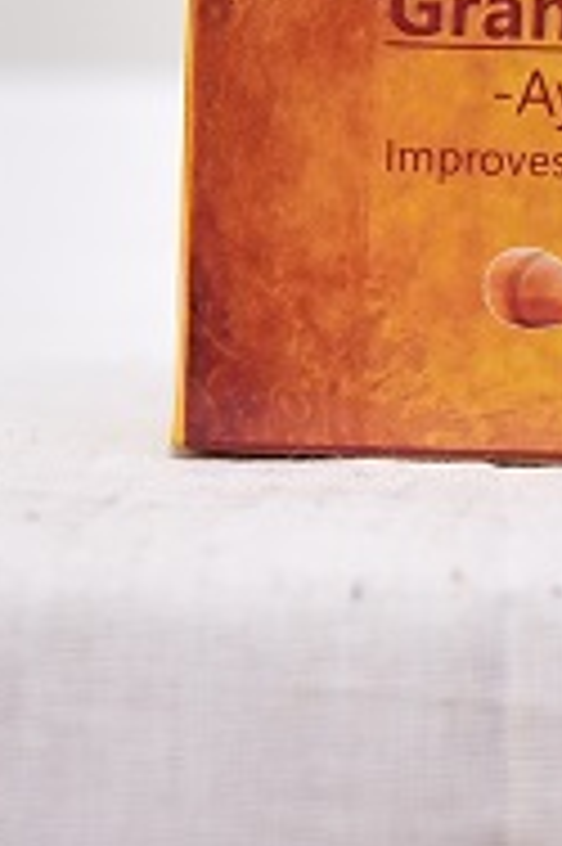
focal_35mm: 218
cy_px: 198
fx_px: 5114
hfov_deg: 6.3
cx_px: 683
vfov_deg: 9.4
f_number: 4.5
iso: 1600
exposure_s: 1/125
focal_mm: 78
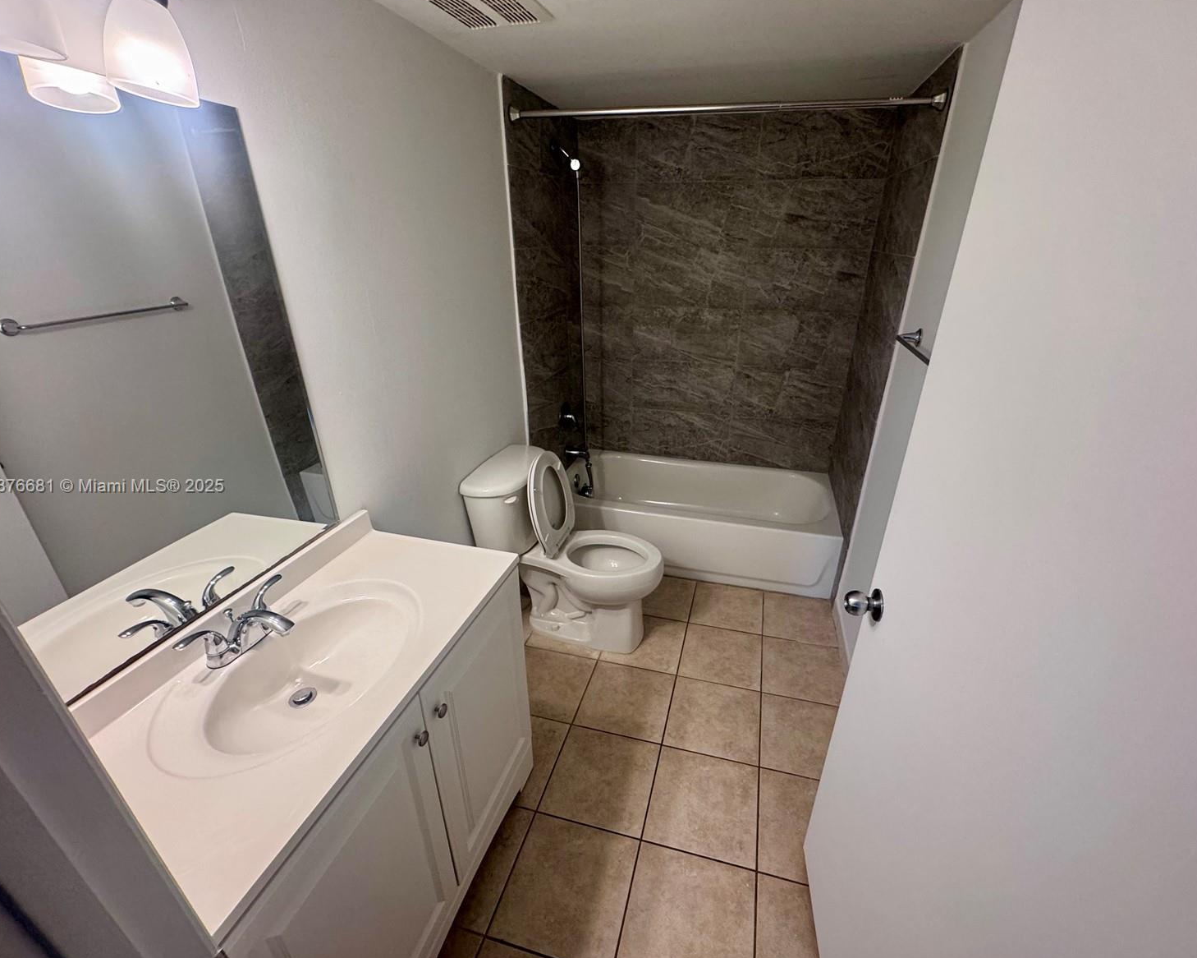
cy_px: 487
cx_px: 618
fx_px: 531
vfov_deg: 84.0
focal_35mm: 15
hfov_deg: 96.8
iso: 200
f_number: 2.2
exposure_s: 1/120
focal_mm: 2.22
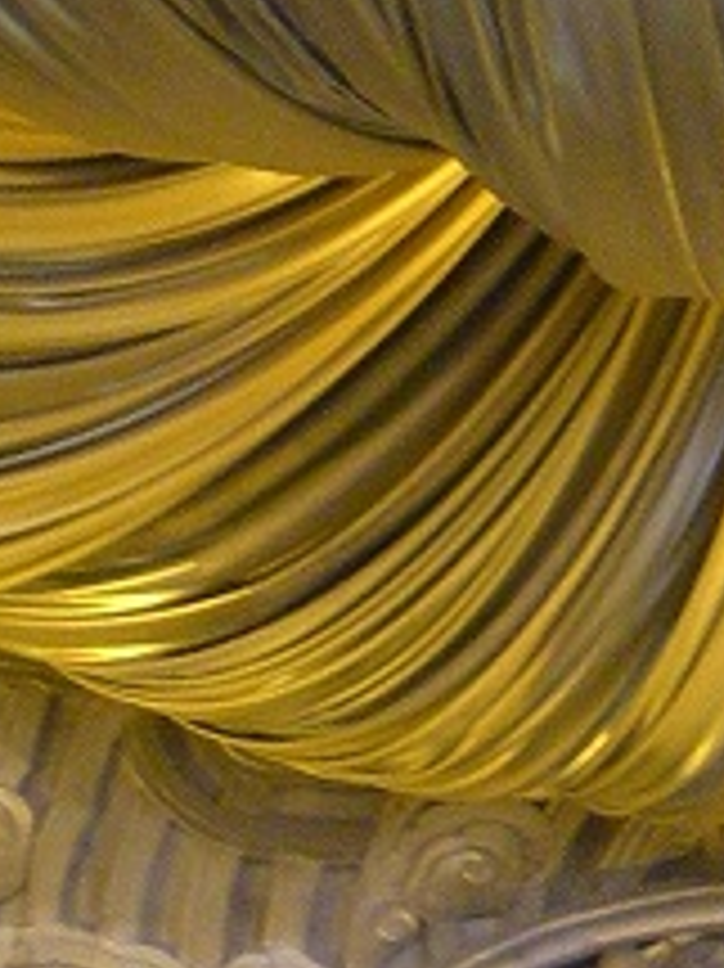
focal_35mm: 223
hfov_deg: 6.5
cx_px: 1313
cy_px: 745
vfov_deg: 8.9
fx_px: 6225
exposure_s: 1/49.4
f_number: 3.5
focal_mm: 6.3
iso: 197
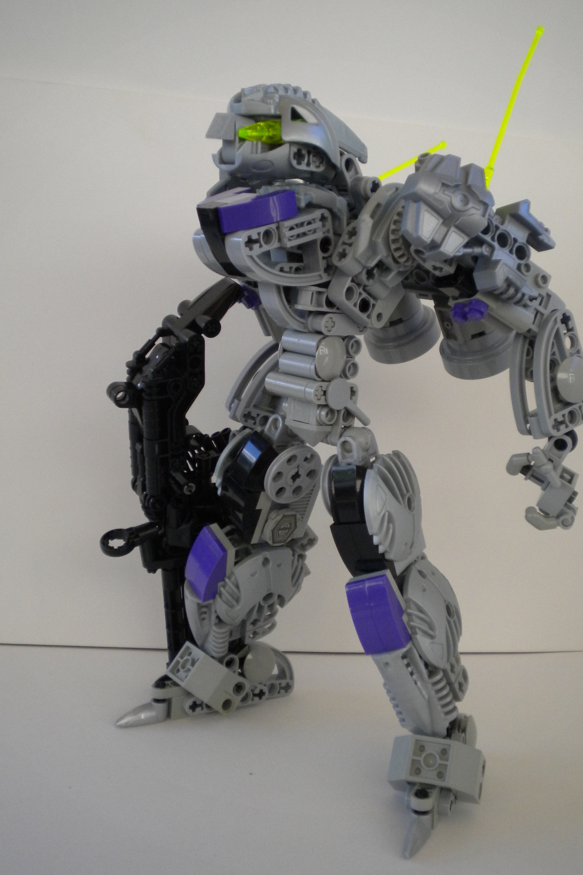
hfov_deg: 31.2
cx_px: 325
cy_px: 437
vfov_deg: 45.4
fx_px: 1044
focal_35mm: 43
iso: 283
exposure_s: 1/486
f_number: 3.5
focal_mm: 7.4
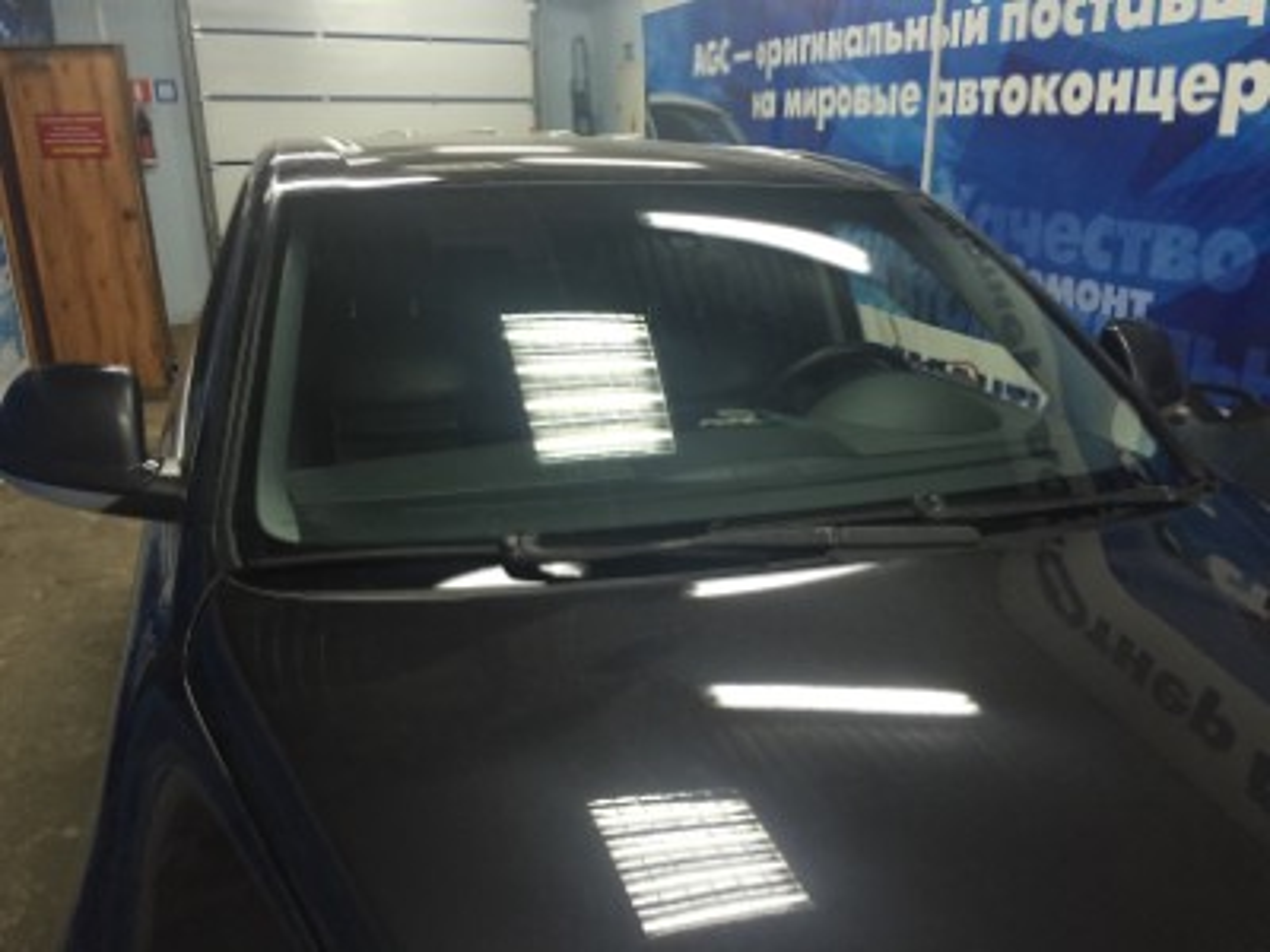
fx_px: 1064
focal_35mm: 29
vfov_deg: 48.2
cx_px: 635
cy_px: 476
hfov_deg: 61.7
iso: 160
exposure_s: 1/33
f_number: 2.2
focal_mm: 4.15
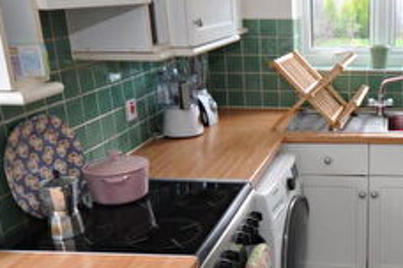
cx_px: 369
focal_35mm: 46
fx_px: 515
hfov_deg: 39.4
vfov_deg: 29.2
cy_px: 154
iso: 500
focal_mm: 10
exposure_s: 1/60
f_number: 4
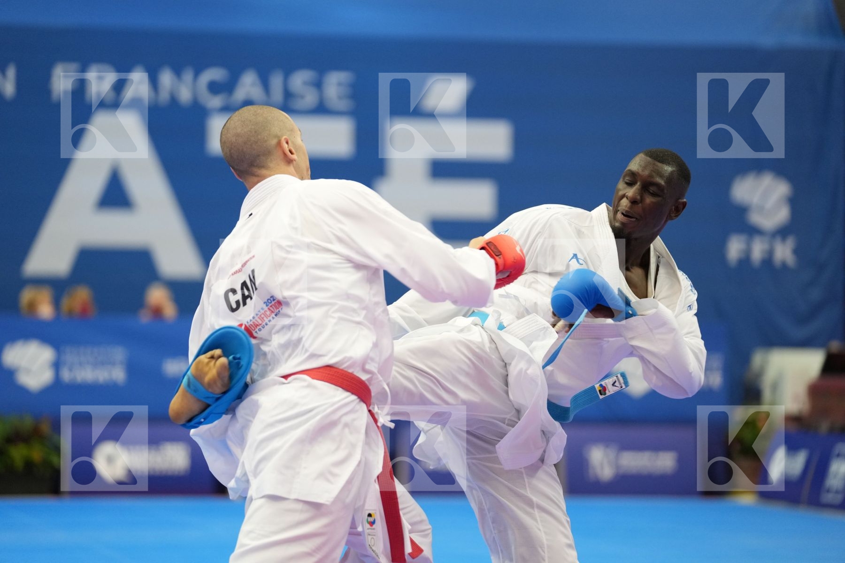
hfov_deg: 13.6
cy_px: 282
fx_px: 3544
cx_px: 422
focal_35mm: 151
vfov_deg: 9.1
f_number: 2.8
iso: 2500
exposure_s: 1/1000
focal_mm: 151
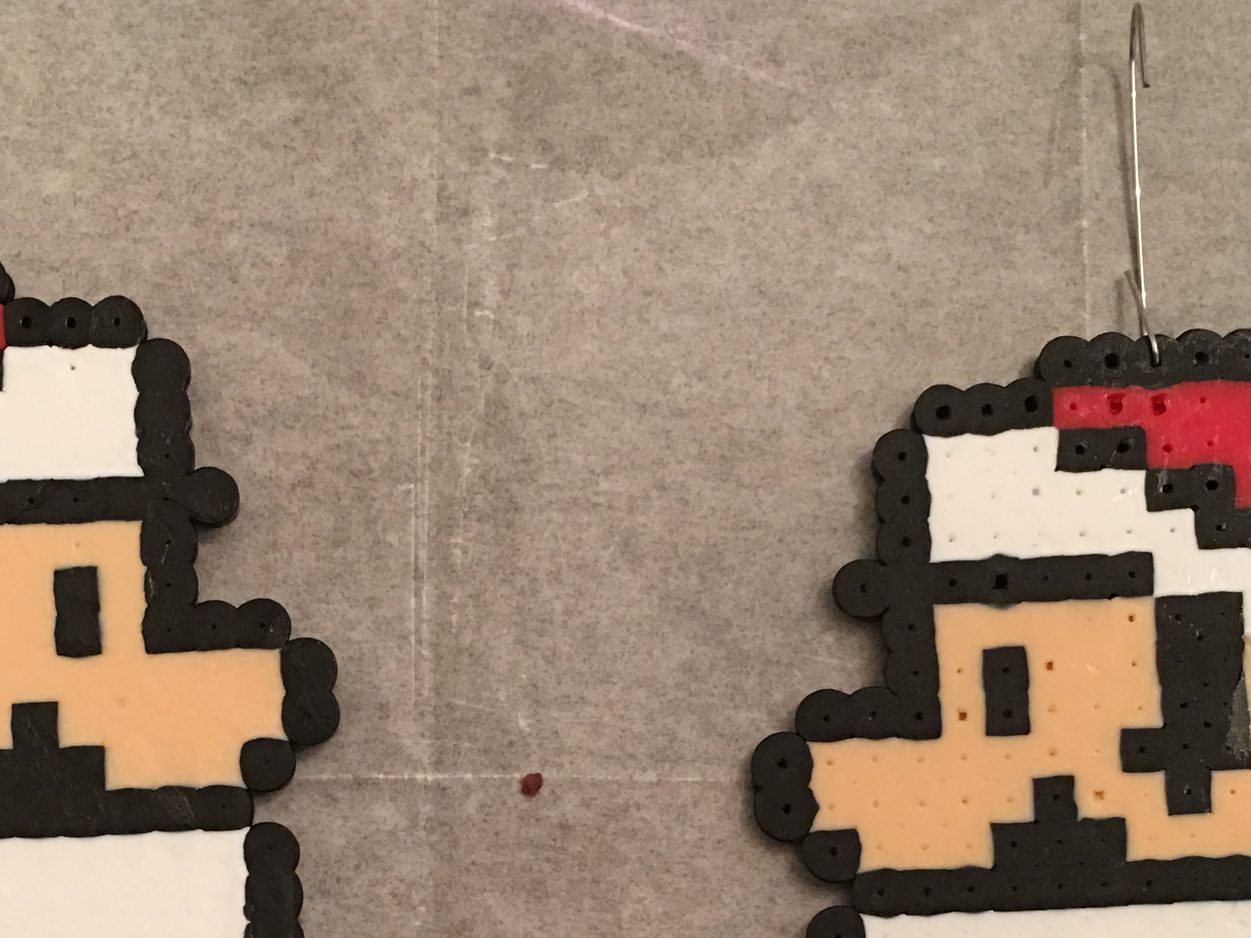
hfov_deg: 30.7
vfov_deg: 22.5
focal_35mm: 63
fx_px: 2277
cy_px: 910
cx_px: 514
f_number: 2.2
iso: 100
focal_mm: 4.15
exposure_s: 1/15
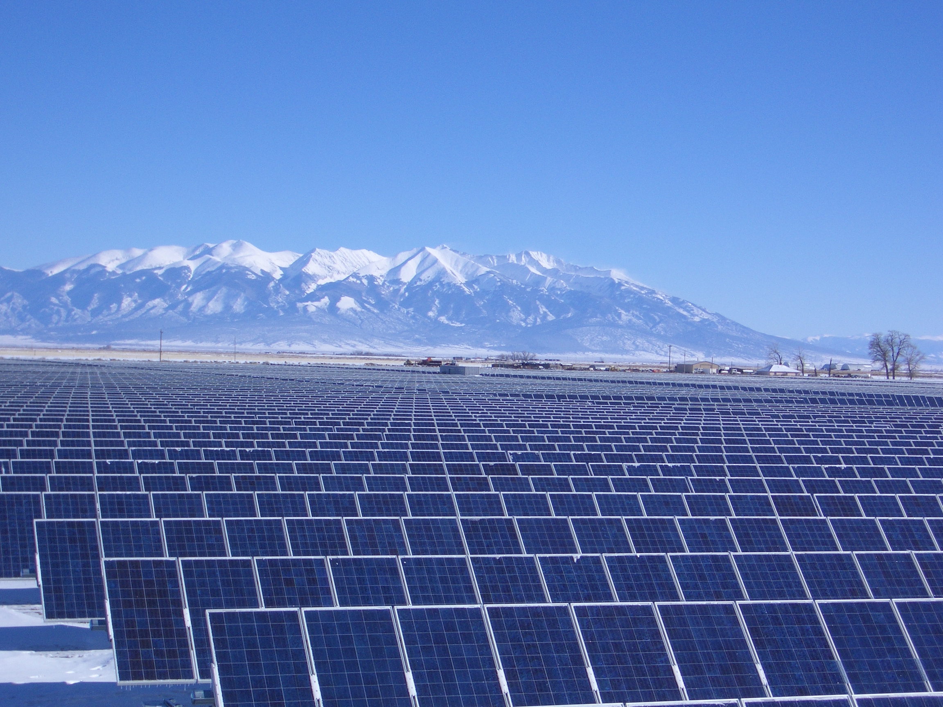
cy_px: 354
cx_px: 472
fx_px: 2016
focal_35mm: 74
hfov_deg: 26.3
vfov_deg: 19.9
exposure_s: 1/400
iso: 50
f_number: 6.2
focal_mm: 12.2
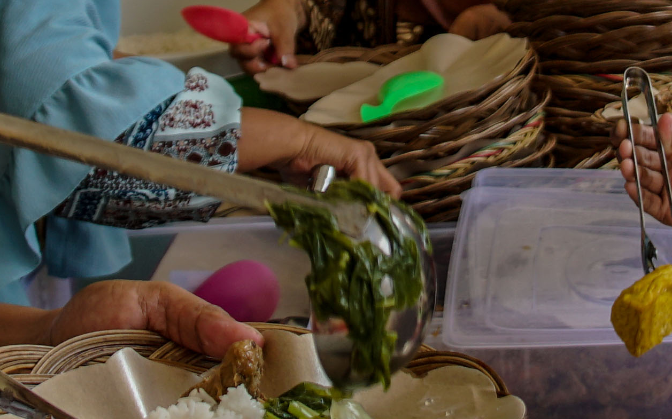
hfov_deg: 14.3
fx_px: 2673
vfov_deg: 8.9
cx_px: 454
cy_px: -55
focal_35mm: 146
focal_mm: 20
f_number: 4
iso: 100
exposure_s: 1/160
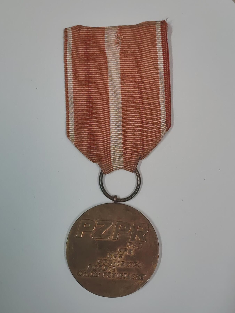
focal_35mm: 68
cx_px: 118
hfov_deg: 21.6
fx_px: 616
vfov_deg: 28.6
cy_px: 156
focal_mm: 5.52
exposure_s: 1/50
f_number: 1.95
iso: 500
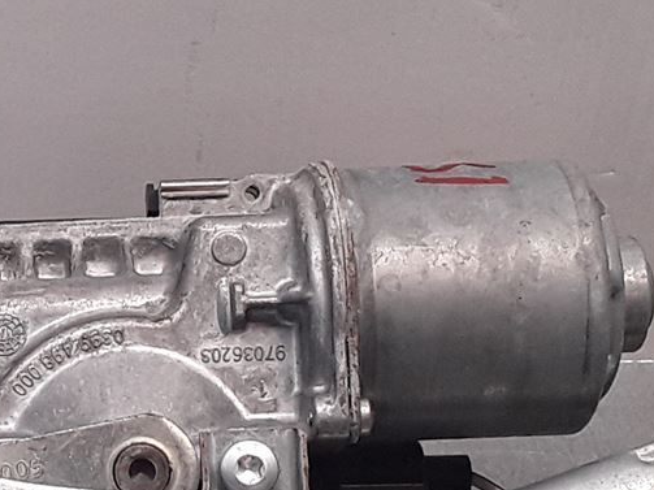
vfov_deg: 12.9
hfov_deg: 16.6
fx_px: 2153
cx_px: -118
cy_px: 395
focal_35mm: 114
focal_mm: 2.91
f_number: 1.9
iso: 50
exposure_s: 1/100
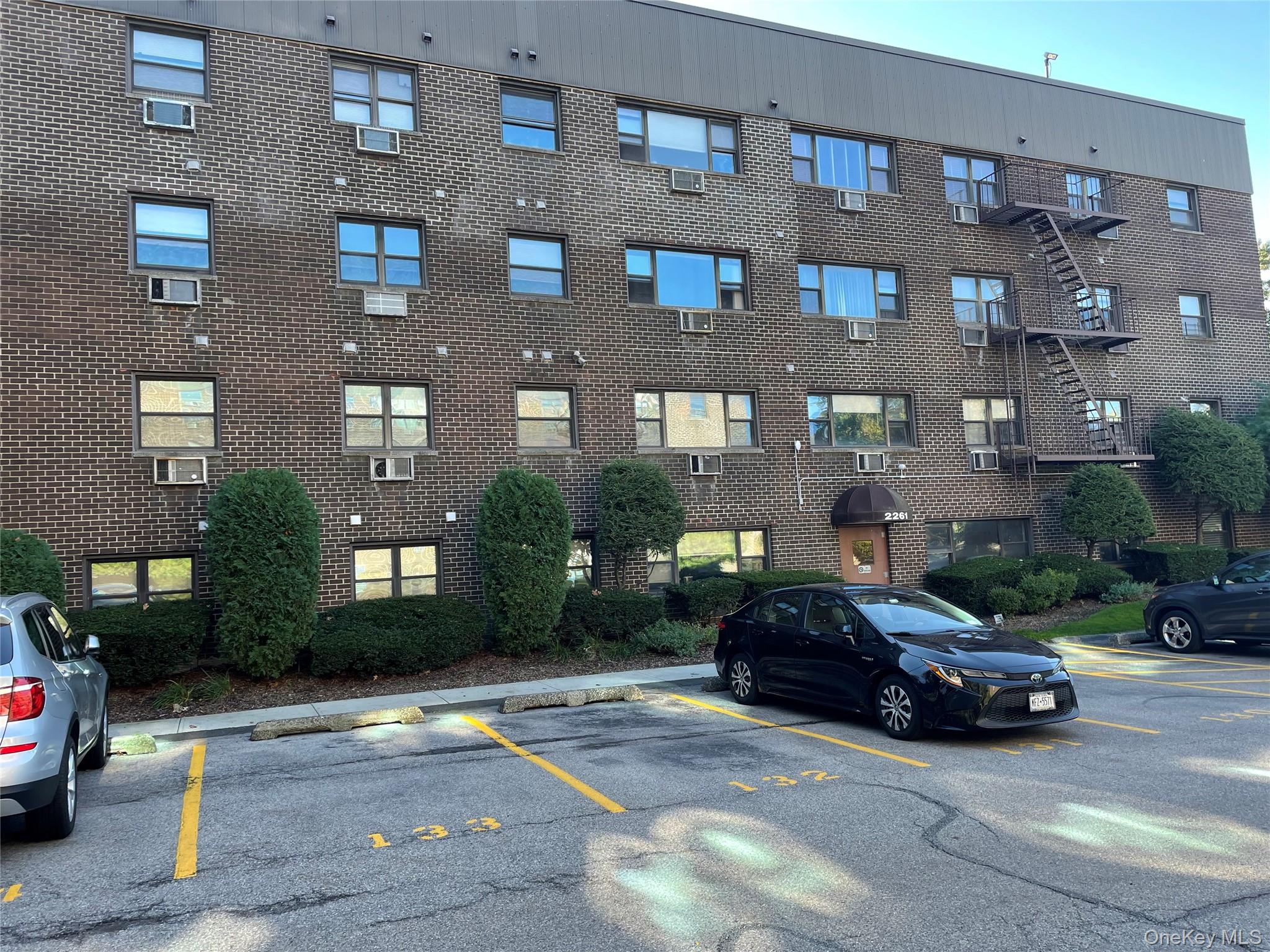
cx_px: 635
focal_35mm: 26
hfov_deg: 67.3
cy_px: 476
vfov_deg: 53.1
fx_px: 954
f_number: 1.6
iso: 32
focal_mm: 4.2
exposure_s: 1/197
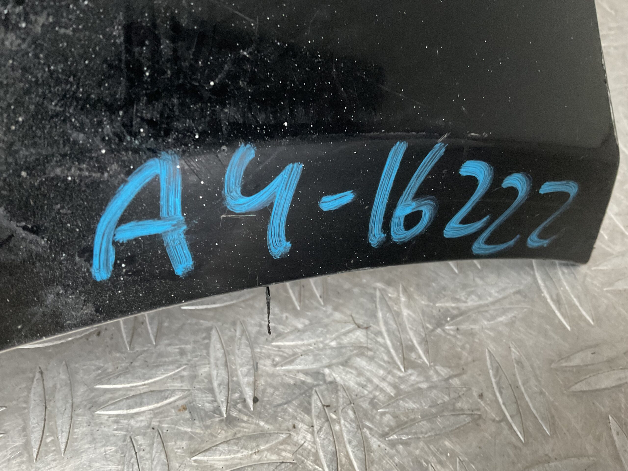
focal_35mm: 29
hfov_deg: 61.7
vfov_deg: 48.2
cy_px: 236
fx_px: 526
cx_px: 314
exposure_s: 1/25
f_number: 1.8
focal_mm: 3
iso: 320
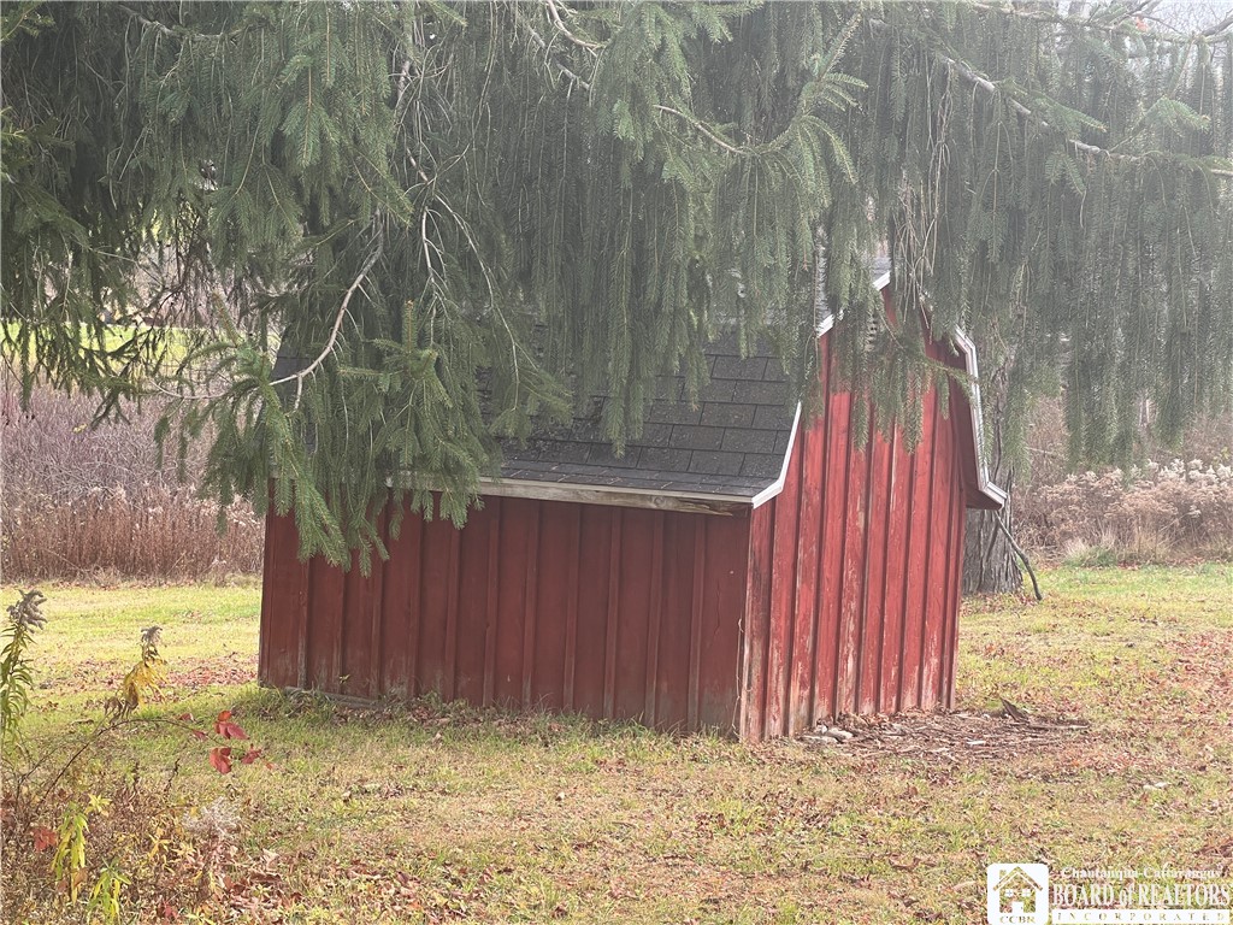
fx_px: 2743
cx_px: 616
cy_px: 462
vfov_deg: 19.1
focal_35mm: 77
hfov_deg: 25.3
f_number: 2.8
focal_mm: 9
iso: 50
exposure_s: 1/99
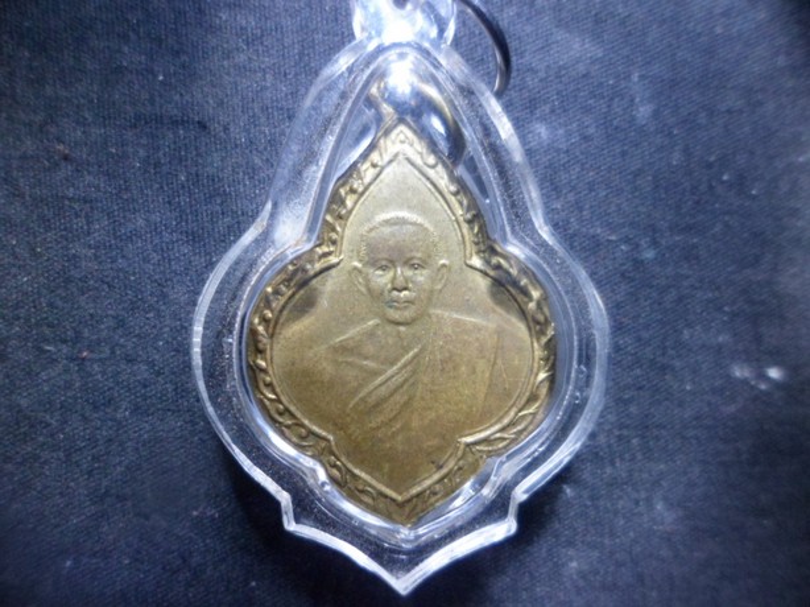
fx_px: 608
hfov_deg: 67.3
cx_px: 405
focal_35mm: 26
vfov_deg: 53.0
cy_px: 304
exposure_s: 1/45
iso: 320
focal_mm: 4.9
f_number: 3.3
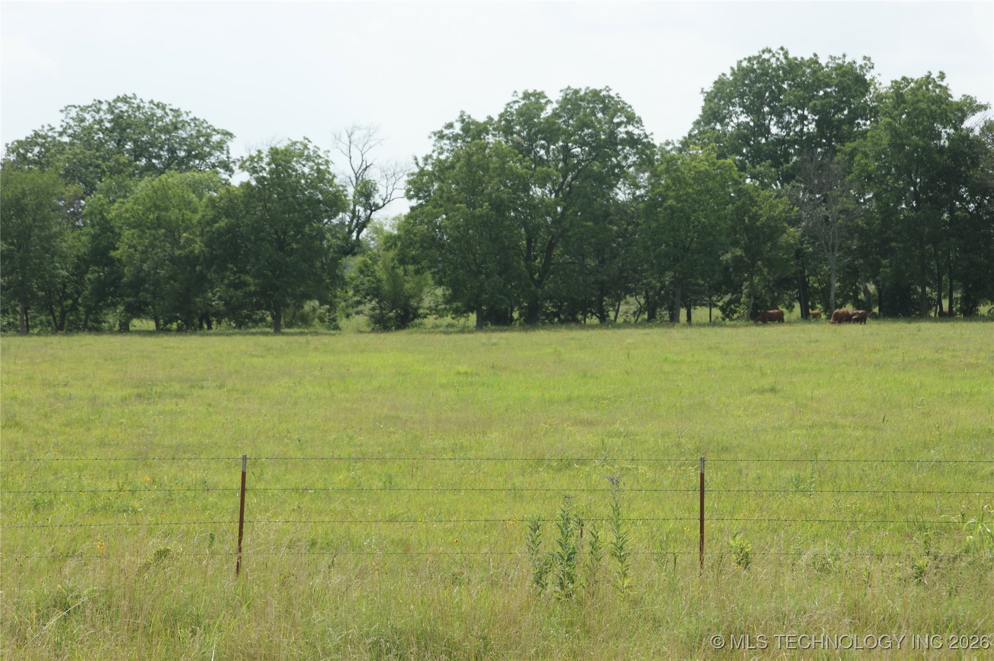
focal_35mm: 105
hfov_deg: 19.5
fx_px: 2897
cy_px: 330
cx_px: 497
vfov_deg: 13.0
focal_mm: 70
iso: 100
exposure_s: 1/250
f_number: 8
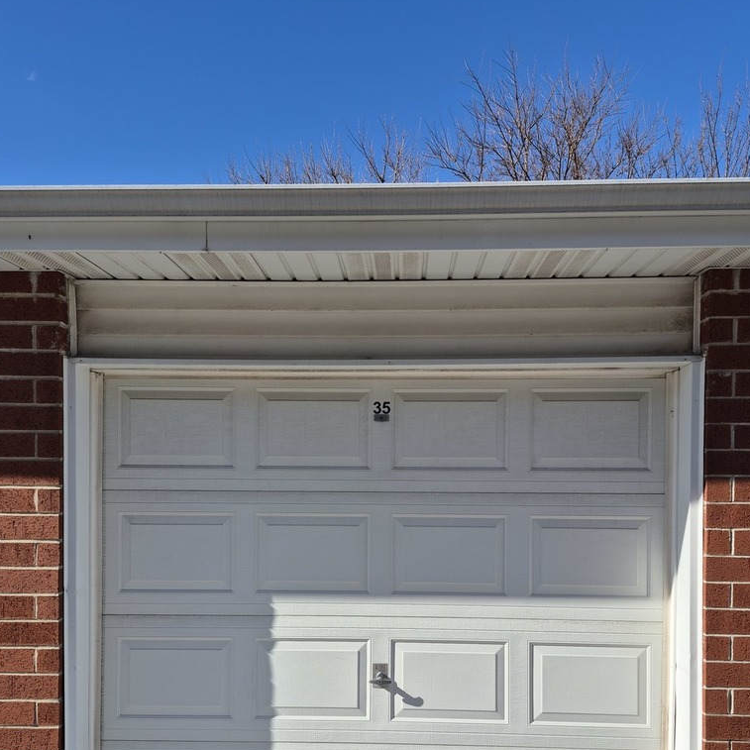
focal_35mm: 29
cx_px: 365
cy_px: 497
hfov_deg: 55.6
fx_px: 711
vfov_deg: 54.5
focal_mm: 5.4
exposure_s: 1/2312
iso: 25
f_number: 1.8
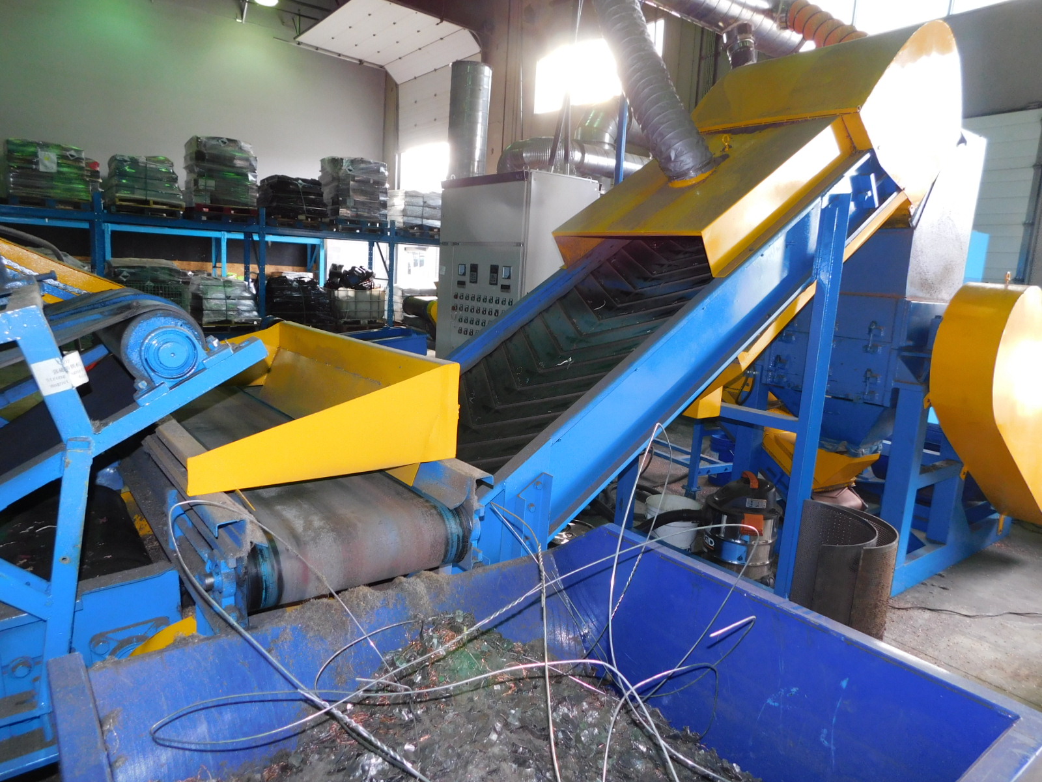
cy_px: 391
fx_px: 692
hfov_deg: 73.9
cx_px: 521
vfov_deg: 58.9
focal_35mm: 23
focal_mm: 4
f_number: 3
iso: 200
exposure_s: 1/30
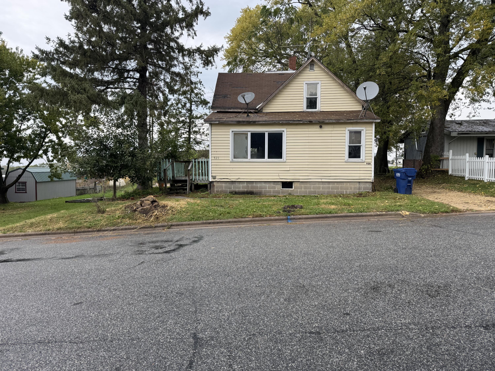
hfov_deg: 71.6
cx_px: 248
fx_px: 343
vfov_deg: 56.8
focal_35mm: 24
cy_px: 186
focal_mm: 6.76
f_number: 1.78
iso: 80
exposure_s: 1/354
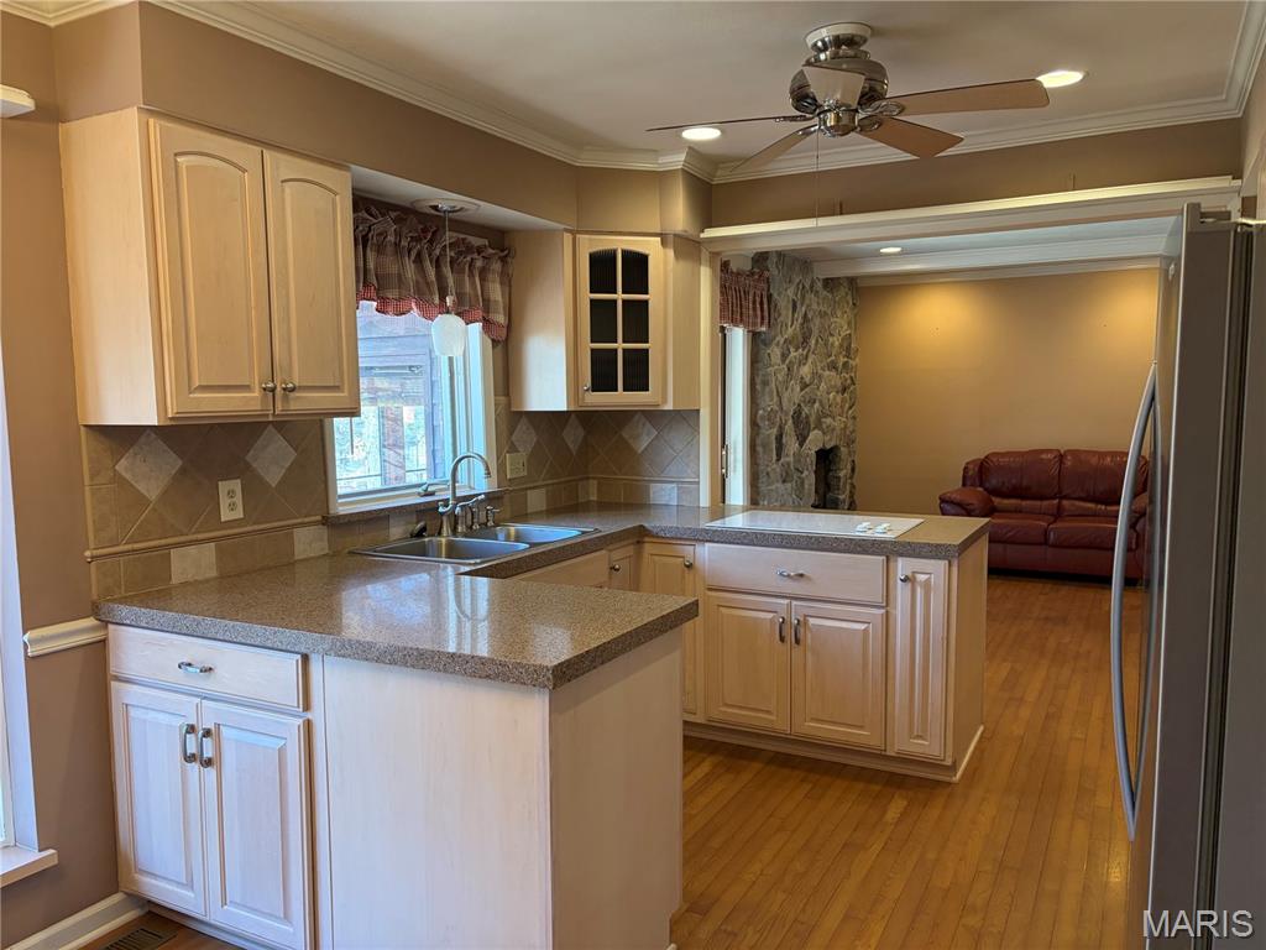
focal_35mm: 26
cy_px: 475
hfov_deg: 67.3
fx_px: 951
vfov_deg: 53.1
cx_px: 633
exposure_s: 1/120
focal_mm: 5.96
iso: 160
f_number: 1.6
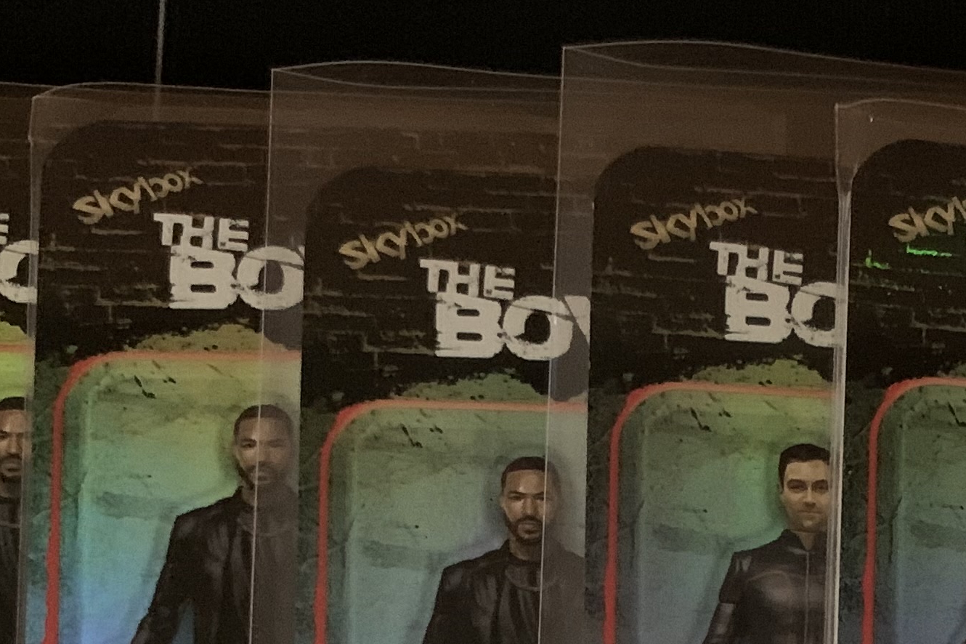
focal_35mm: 82
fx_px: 2200
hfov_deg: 23.6
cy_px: 940
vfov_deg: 15.5
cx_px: 985
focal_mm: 4.25
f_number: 1.8
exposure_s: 1/15
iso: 800
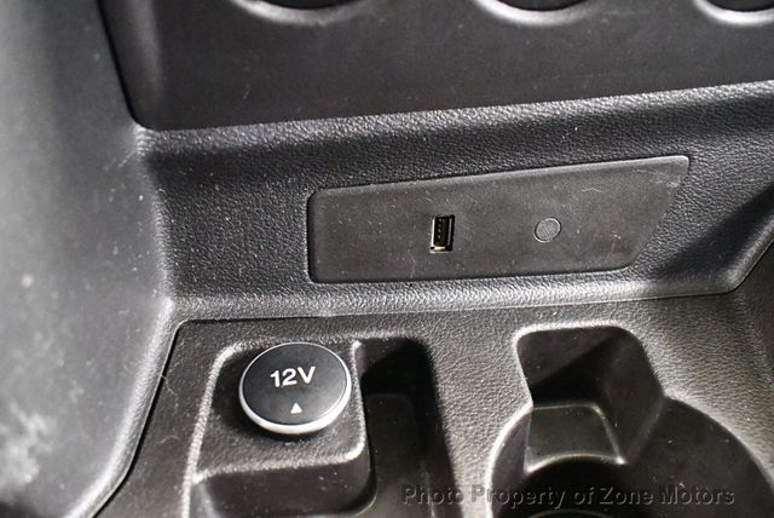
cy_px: 259
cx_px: 387
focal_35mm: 36
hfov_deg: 53.1
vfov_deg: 36.9
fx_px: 775
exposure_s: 1/40
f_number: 3.5
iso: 12800
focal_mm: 18
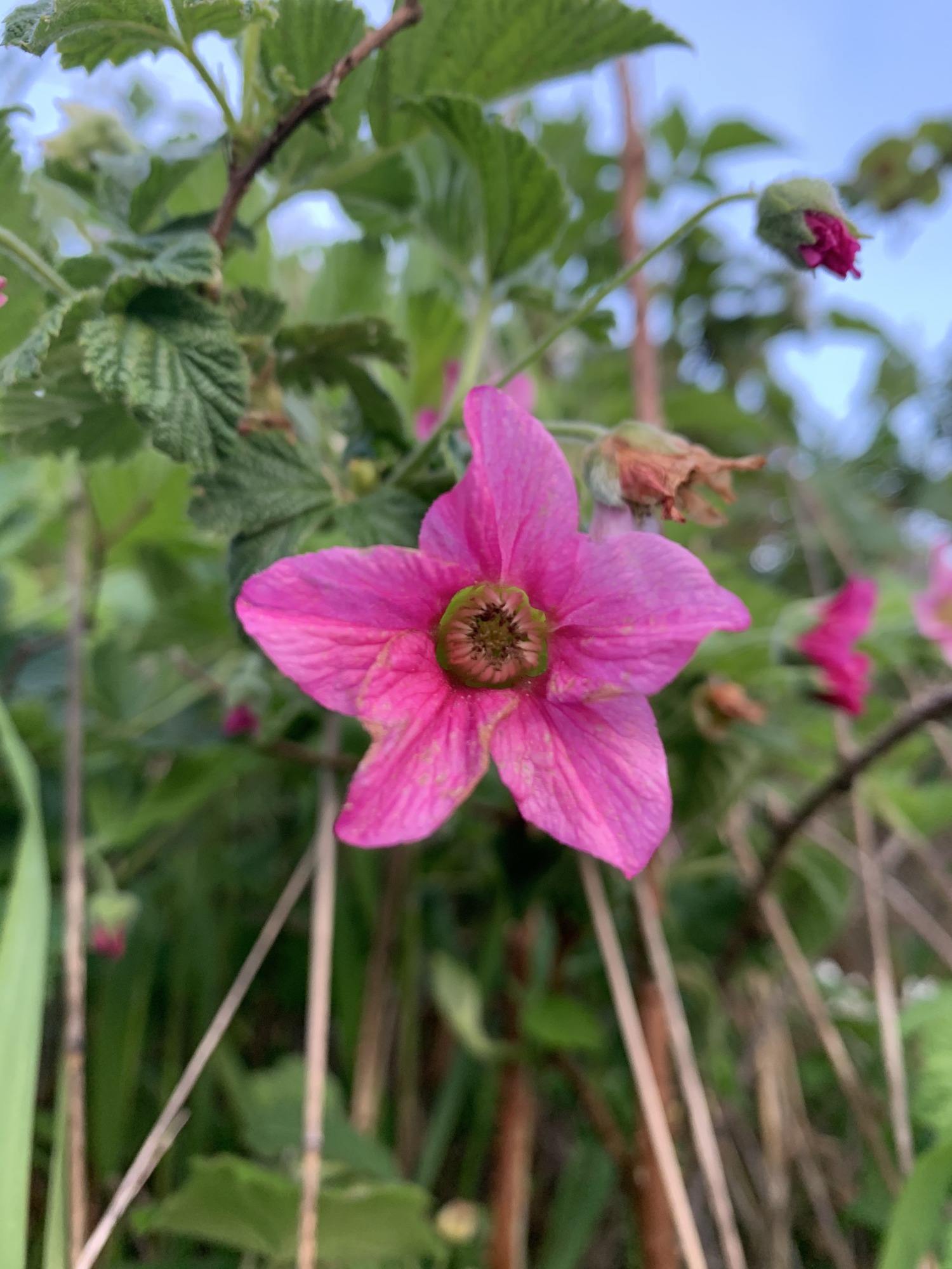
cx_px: 476
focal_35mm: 26
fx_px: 953
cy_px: 634
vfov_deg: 67.3
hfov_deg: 53.1
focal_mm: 4.25
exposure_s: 1/114
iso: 100
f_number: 1.8
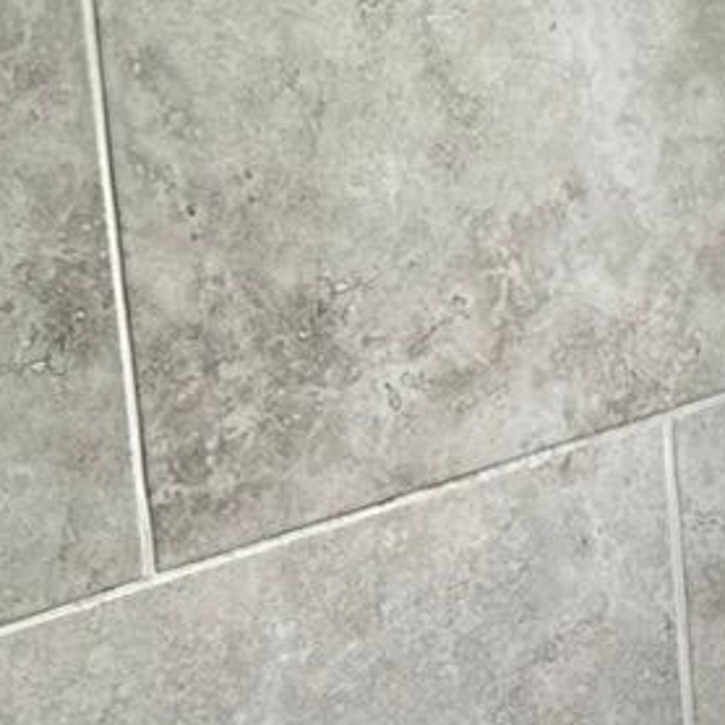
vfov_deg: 11.2
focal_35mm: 156
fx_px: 3696
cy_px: 289
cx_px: 1638
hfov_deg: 10.0
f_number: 1.78
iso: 100
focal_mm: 6.86
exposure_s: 1/121
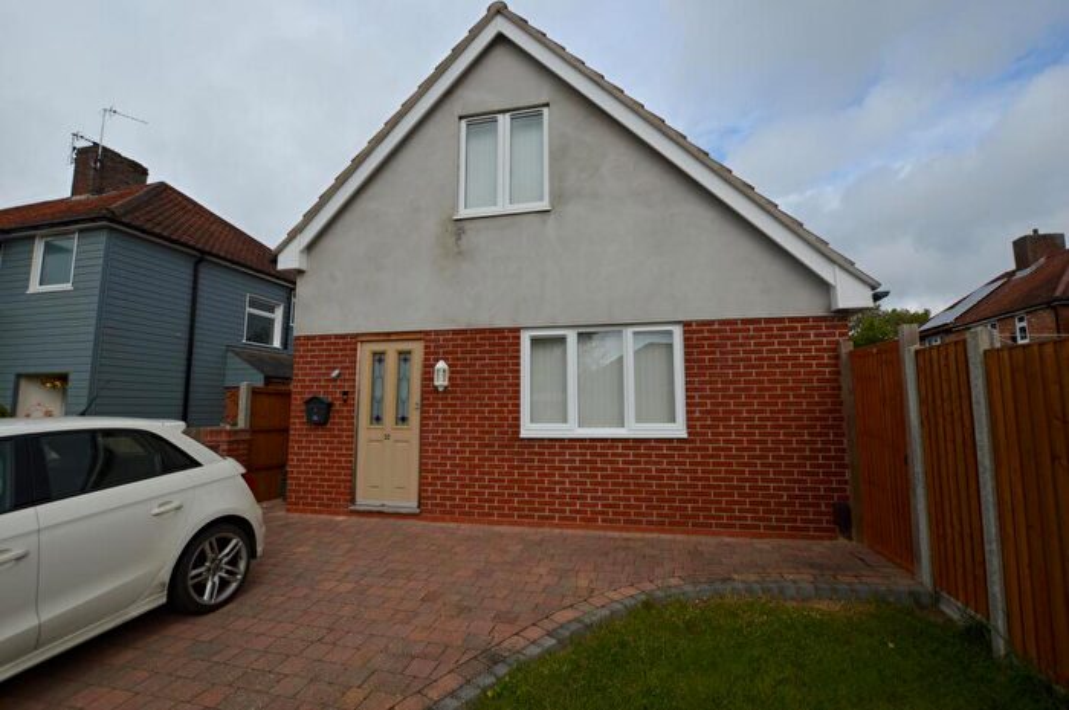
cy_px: 355
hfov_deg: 100.5
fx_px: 445
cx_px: 534
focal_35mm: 15
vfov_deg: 77.2
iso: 100
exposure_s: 1/250
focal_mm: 10
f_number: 8
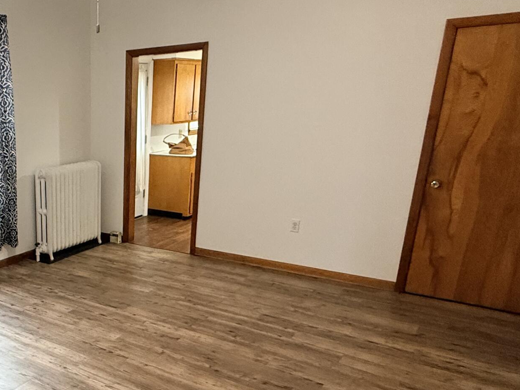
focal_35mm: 34
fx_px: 511
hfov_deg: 47.9
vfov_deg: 41.3
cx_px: 43
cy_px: 259
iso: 500
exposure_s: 1/60
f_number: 2.2
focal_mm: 2.22
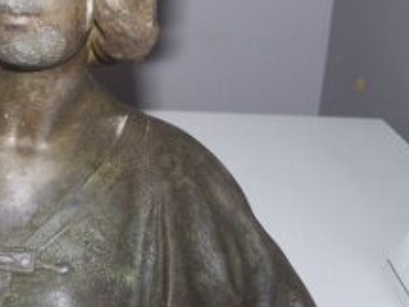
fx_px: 993
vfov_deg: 17.4
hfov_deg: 22.5
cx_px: 19
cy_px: 58
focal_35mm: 84
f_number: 2.8
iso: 80
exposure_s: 1/60
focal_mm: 6.3
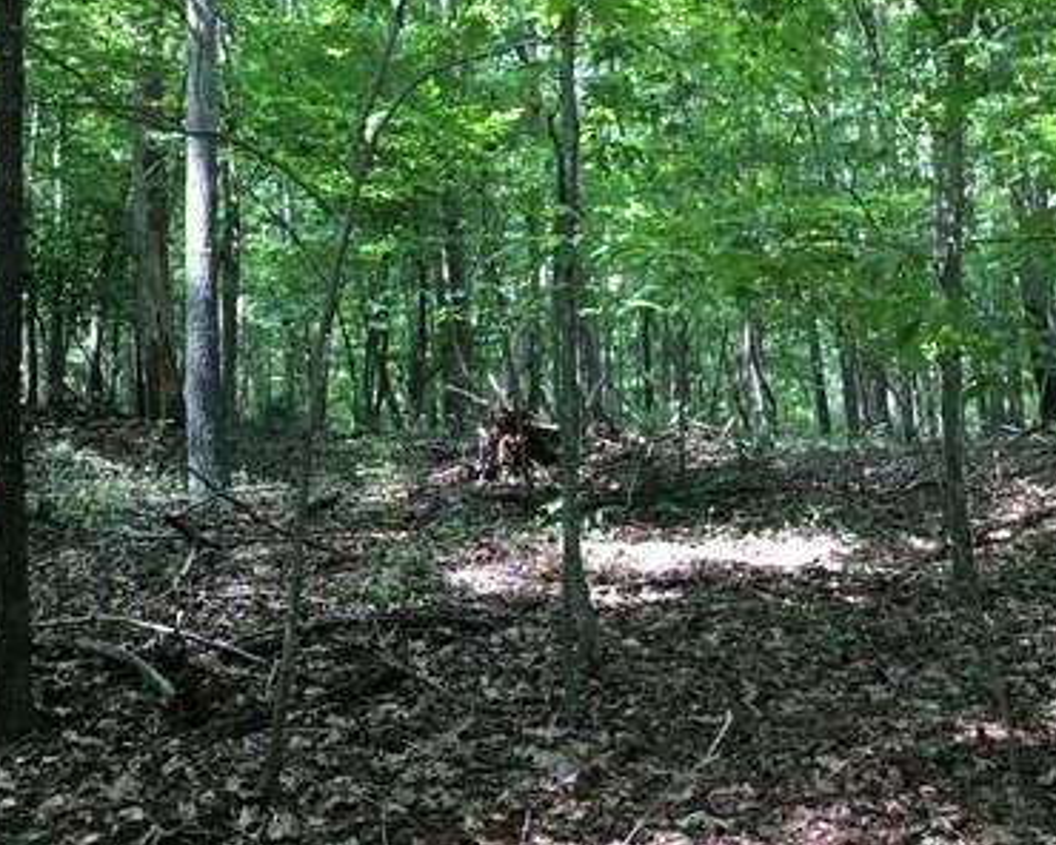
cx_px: 691
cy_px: 391
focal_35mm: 49
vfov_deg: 30.8
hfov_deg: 37.7
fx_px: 1531
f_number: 2.2
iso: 25
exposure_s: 1/40
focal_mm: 4.15
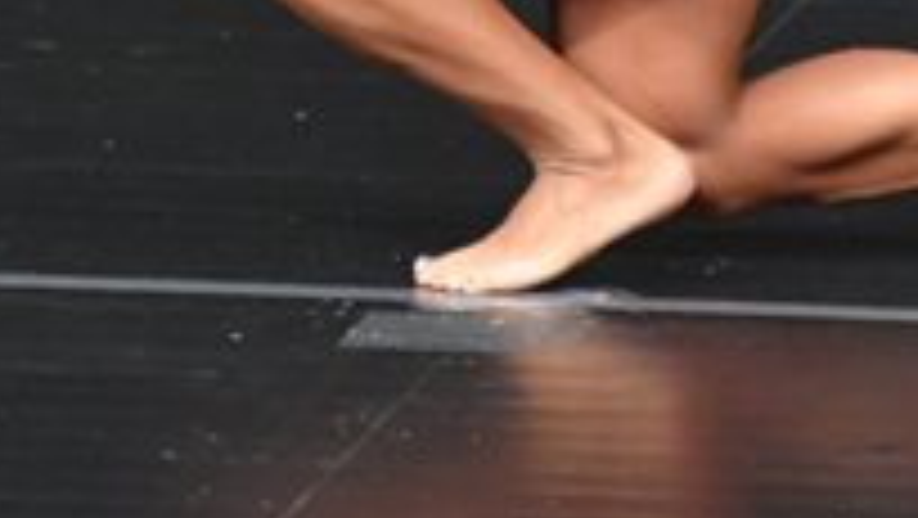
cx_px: 556
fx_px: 43619
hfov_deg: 1.2
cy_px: -608
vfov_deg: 0.7
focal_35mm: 1791
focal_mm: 300
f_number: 5.6
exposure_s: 1/400
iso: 4000
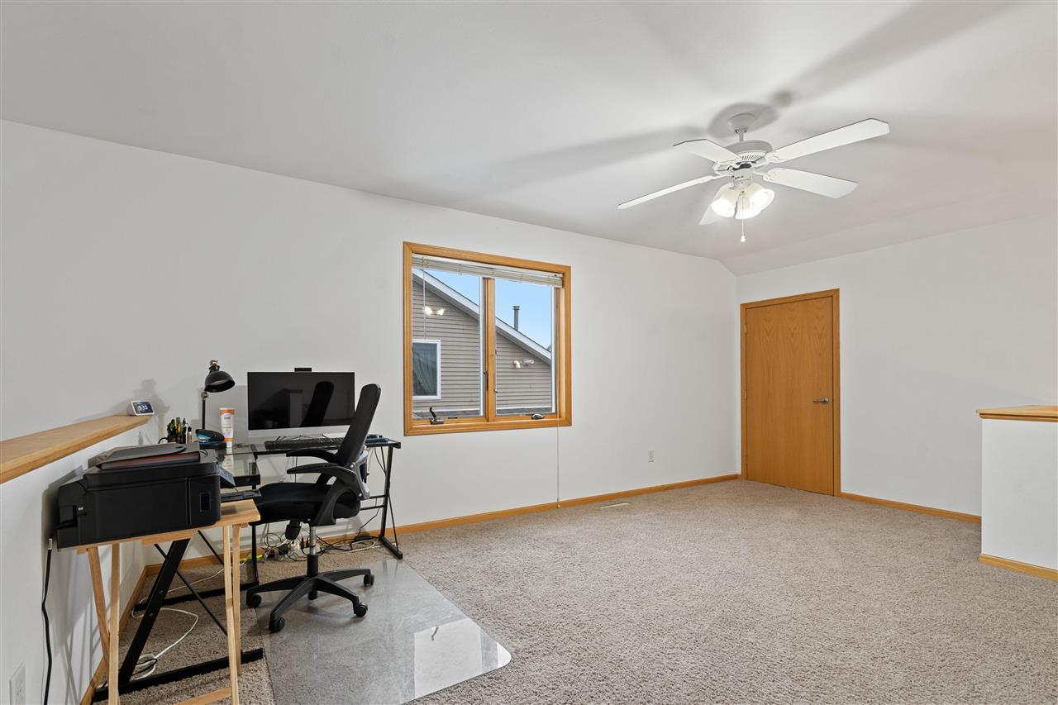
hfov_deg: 96.7
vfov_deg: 73.7
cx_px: 529
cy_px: 352
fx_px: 470
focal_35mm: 16
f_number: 8
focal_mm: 16
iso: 800
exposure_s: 1/3
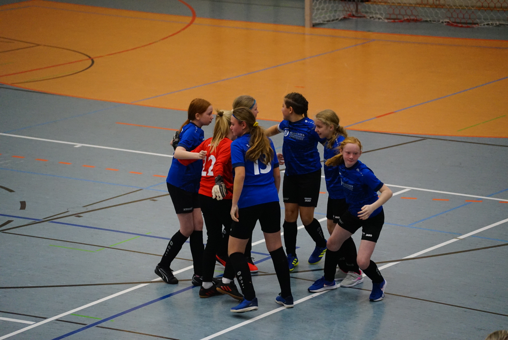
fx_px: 2245
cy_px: 170
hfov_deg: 12.9
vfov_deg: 8.6
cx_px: 254
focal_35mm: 159
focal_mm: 159
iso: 5000
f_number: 5.6
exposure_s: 1/750
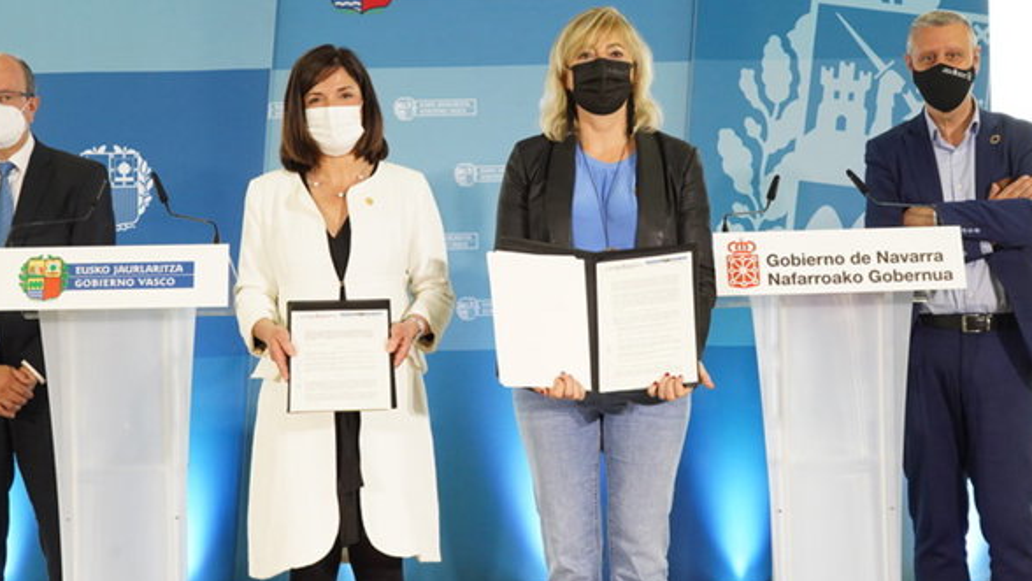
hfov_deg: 30.1
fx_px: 1916
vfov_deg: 17.2
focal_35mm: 70
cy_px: 234
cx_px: 472
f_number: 8
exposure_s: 1/160
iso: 3200
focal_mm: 57
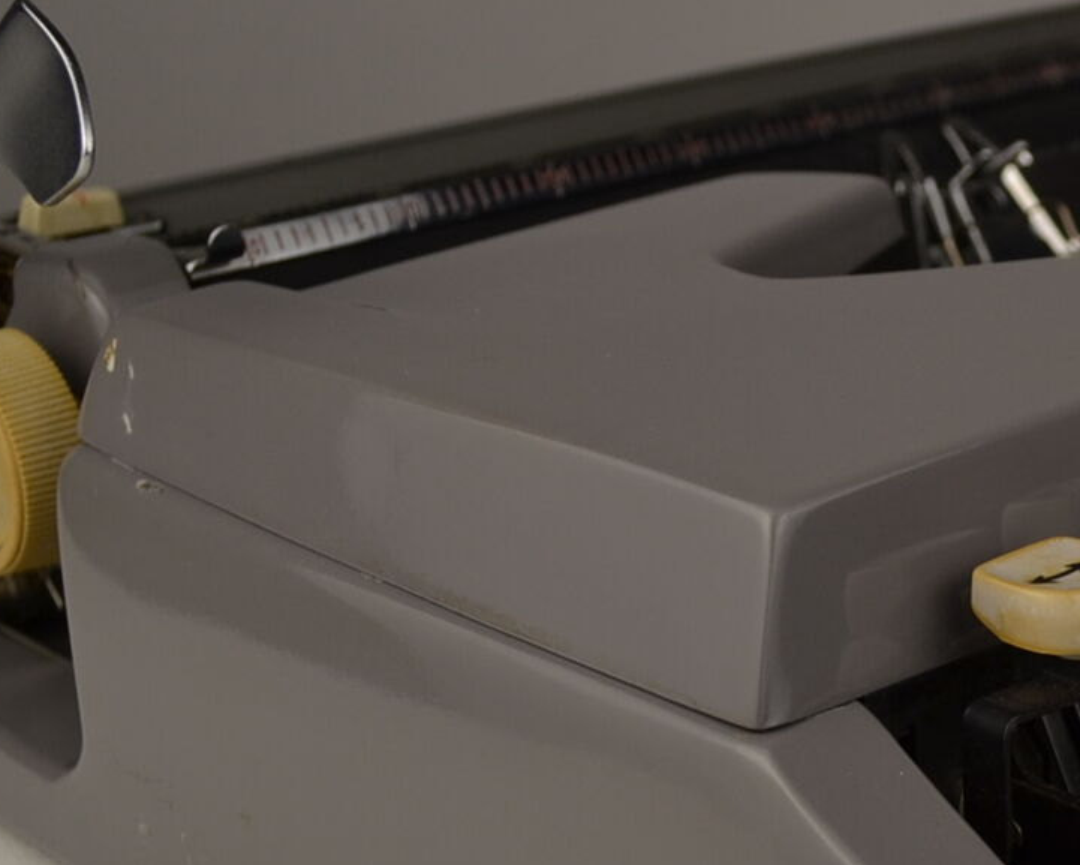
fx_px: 3165
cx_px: 1224
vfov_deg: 15.5
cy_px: 645
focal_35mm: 99
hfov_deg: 18.5
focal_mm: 22
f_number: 5.6
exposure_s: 1/125
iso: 110
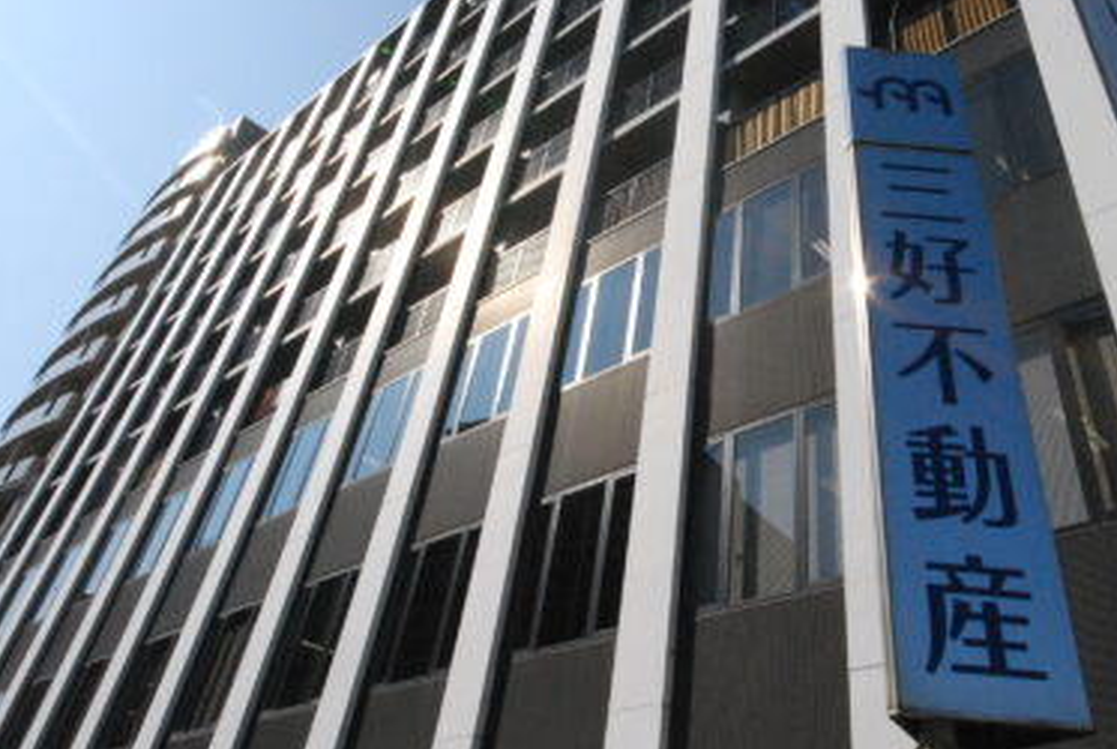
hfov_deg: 64.6
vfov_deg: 45.3
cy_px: 208
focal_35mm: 28
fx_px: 870
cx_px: 683
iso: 1600
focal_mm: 10
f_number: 16
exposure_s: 1/1000
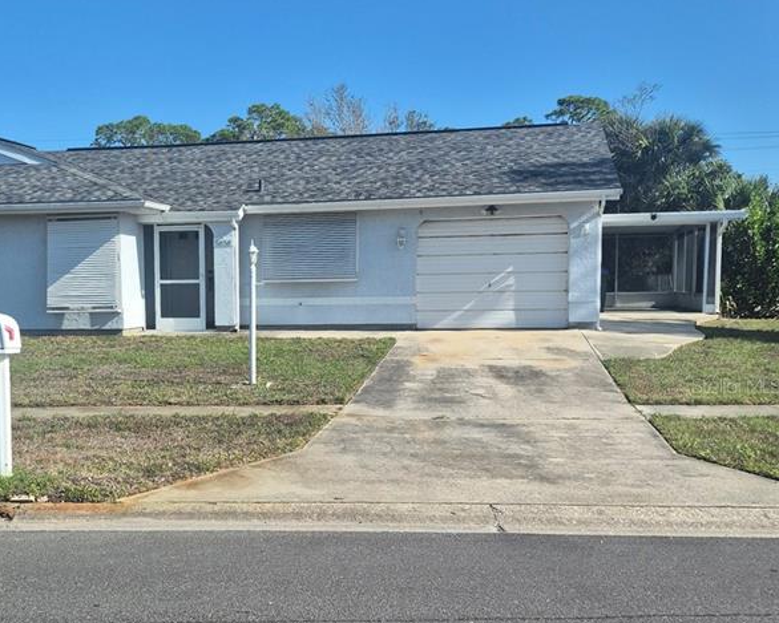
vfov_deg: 32.6
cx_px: 187
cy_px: 385
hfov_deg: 39.2
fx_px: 1061
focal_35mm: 46
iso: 25
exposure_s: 1/1492
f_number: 1.8
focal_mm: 5.4
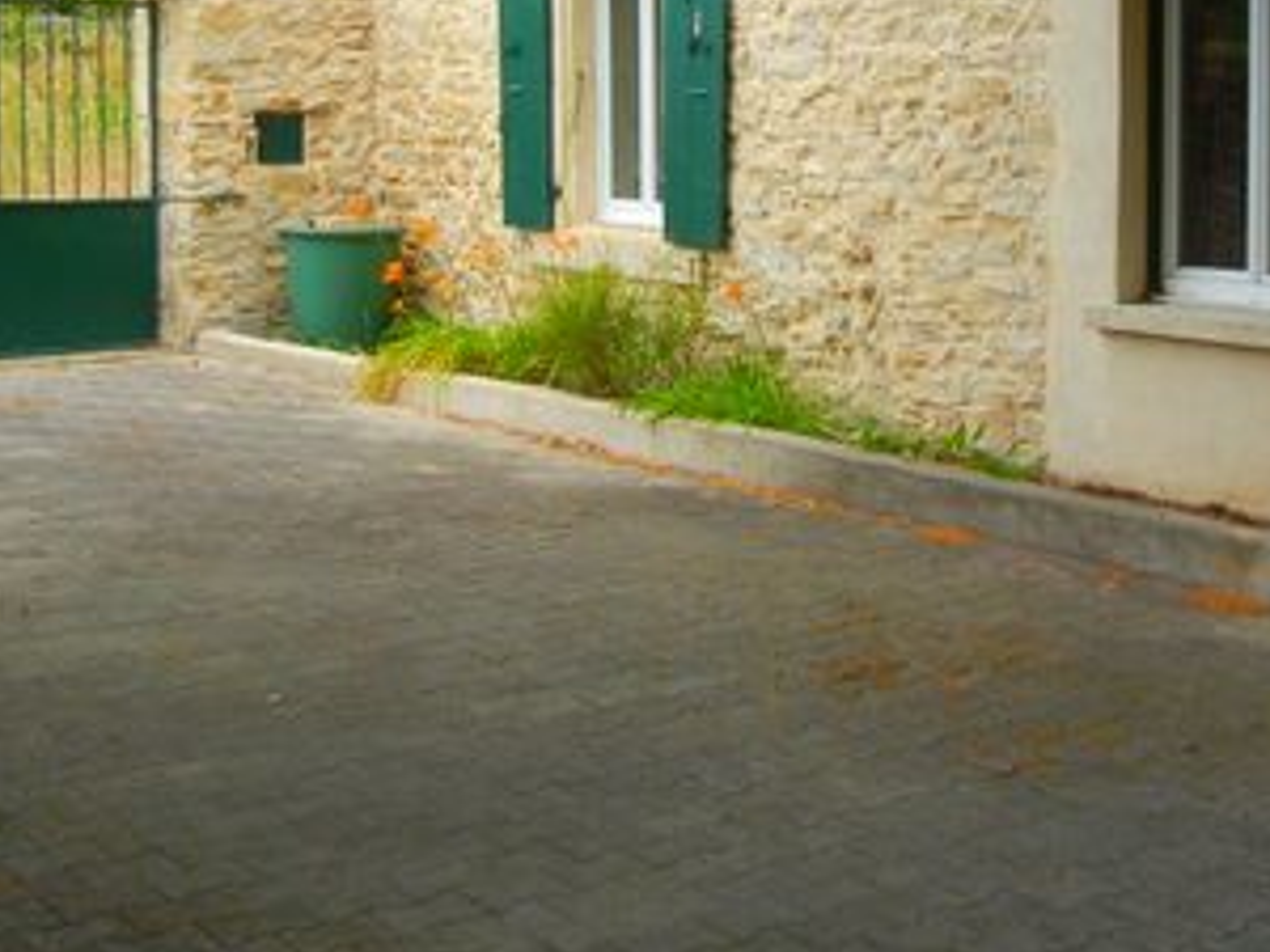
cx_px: 859
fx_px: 2201
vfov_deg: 23.9
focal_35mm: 60
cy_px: 152
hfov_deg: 31.9
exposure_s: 1/413
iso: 160
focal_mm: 5.4
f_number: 3.5
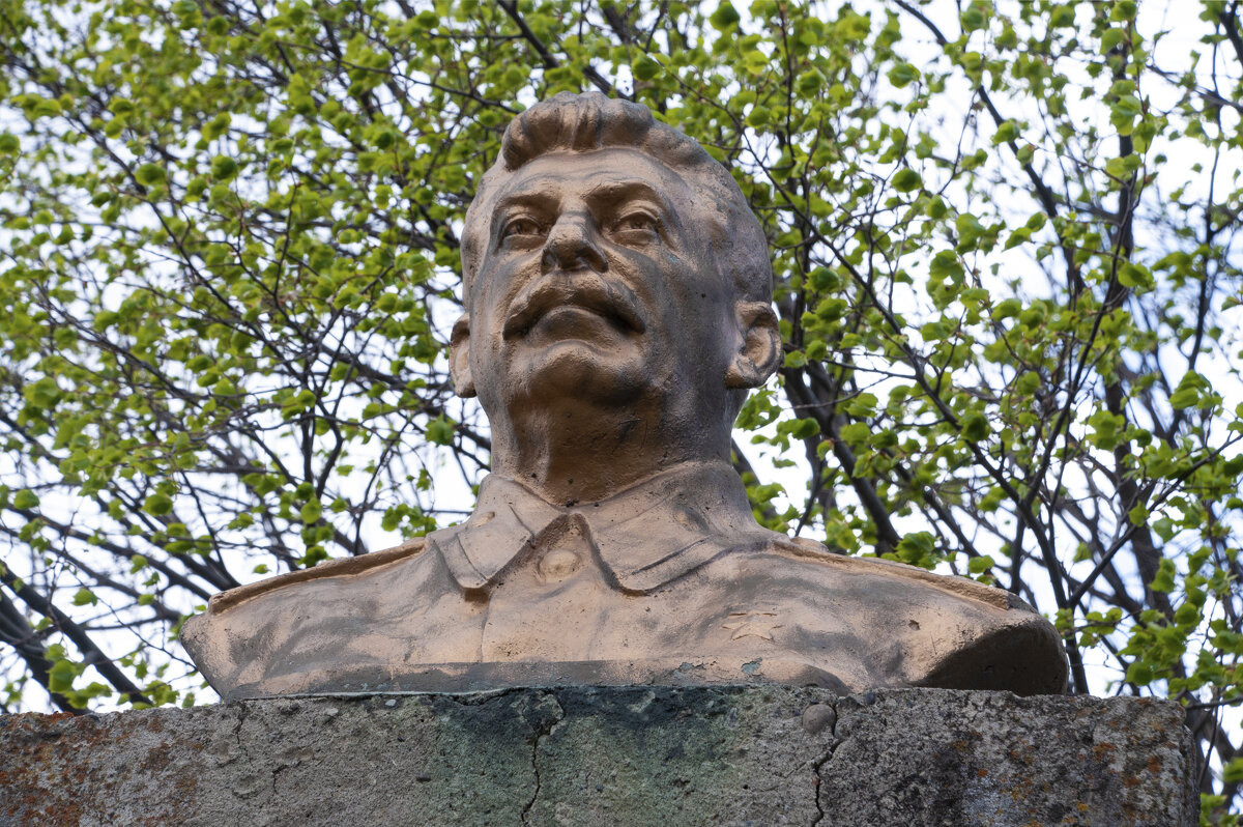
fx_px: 4916
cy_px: 414
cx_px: 622
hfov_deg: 14.4
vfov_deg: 9.6
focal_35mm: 142
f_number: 11
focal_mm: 95
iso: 640
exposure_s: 1/500
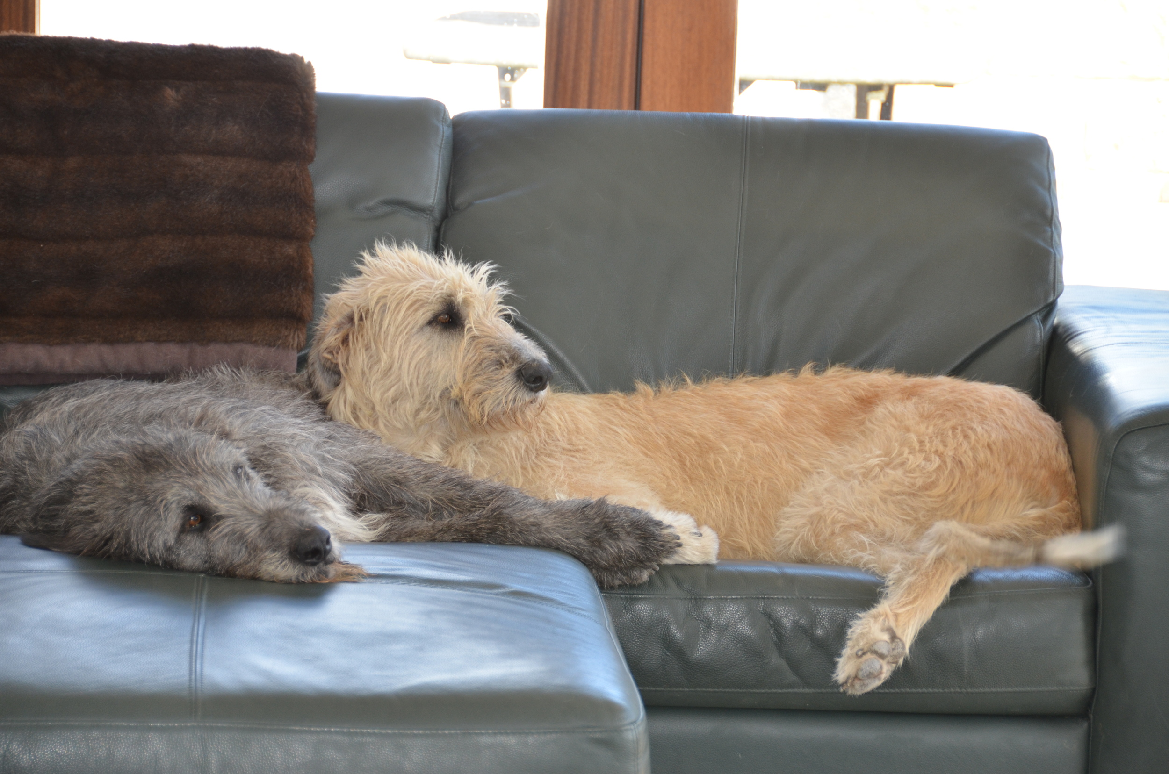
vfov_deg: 8.7
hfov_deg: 13.1
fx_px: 5104
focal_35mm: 158
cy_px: 387
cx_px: 584
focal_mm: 105
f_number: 5.3
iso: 400
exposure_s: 1/100
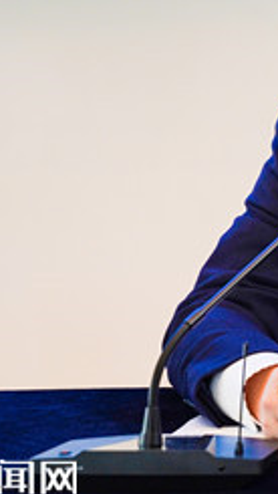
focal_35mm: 139
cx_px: 477
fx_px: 1820
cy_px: 112
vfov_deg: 15.4
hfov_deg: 8.4
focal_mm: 50
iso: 800
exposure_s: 1/200
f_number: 4.5
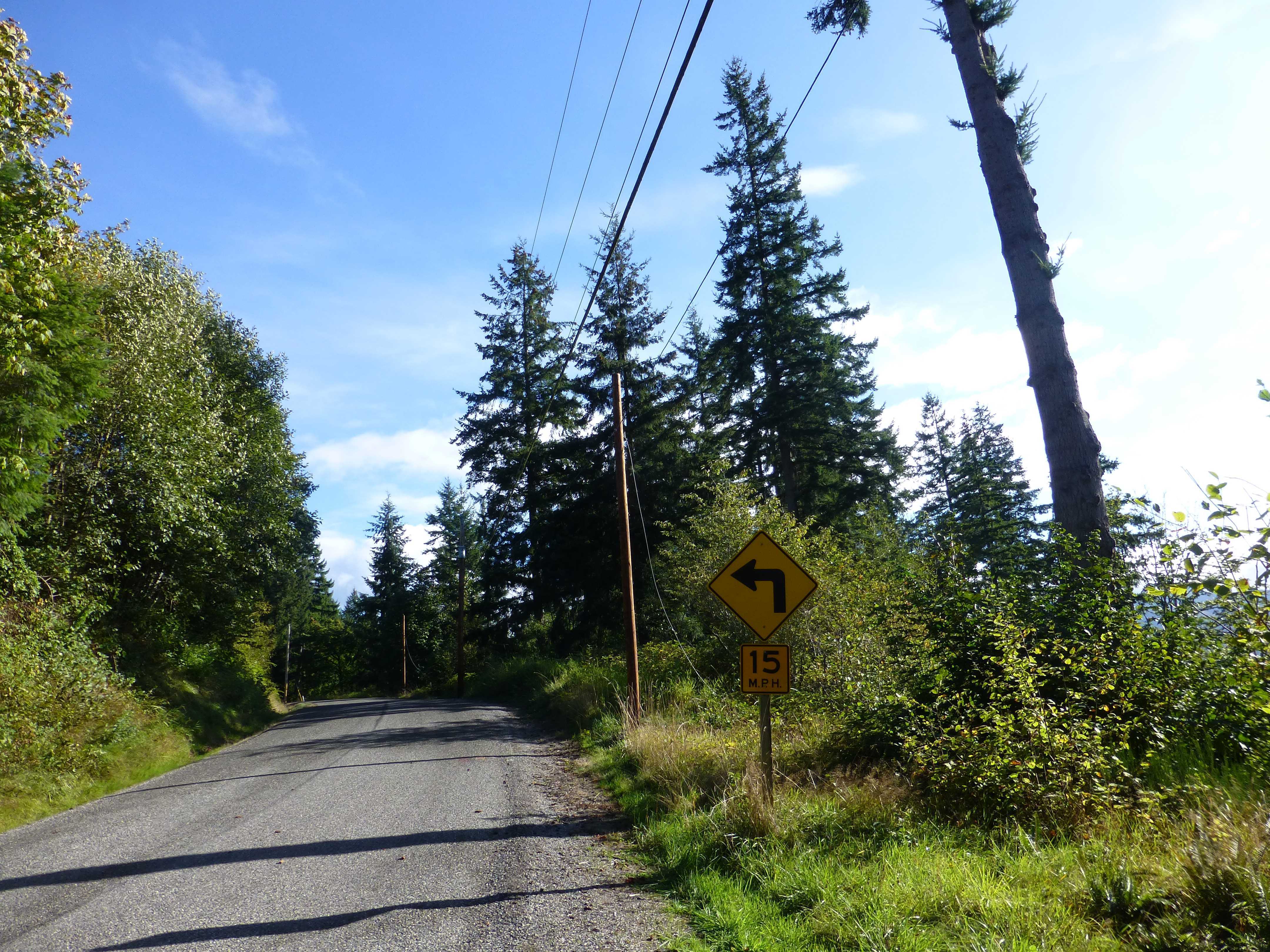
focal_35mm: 24
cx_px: 635
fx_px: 881
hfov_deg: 71.6
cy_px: 476
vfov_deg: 56.8
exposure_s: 1/400
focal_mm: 4.3
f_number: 4
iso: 100
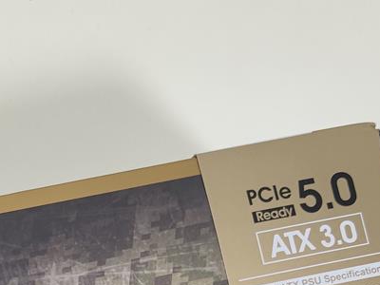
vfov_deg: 15.0
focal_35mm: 90
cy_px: 445
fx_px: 988
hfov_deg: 21.4
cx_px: 60
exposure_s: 1/100
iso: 91
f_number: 1.85
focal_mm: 6.78
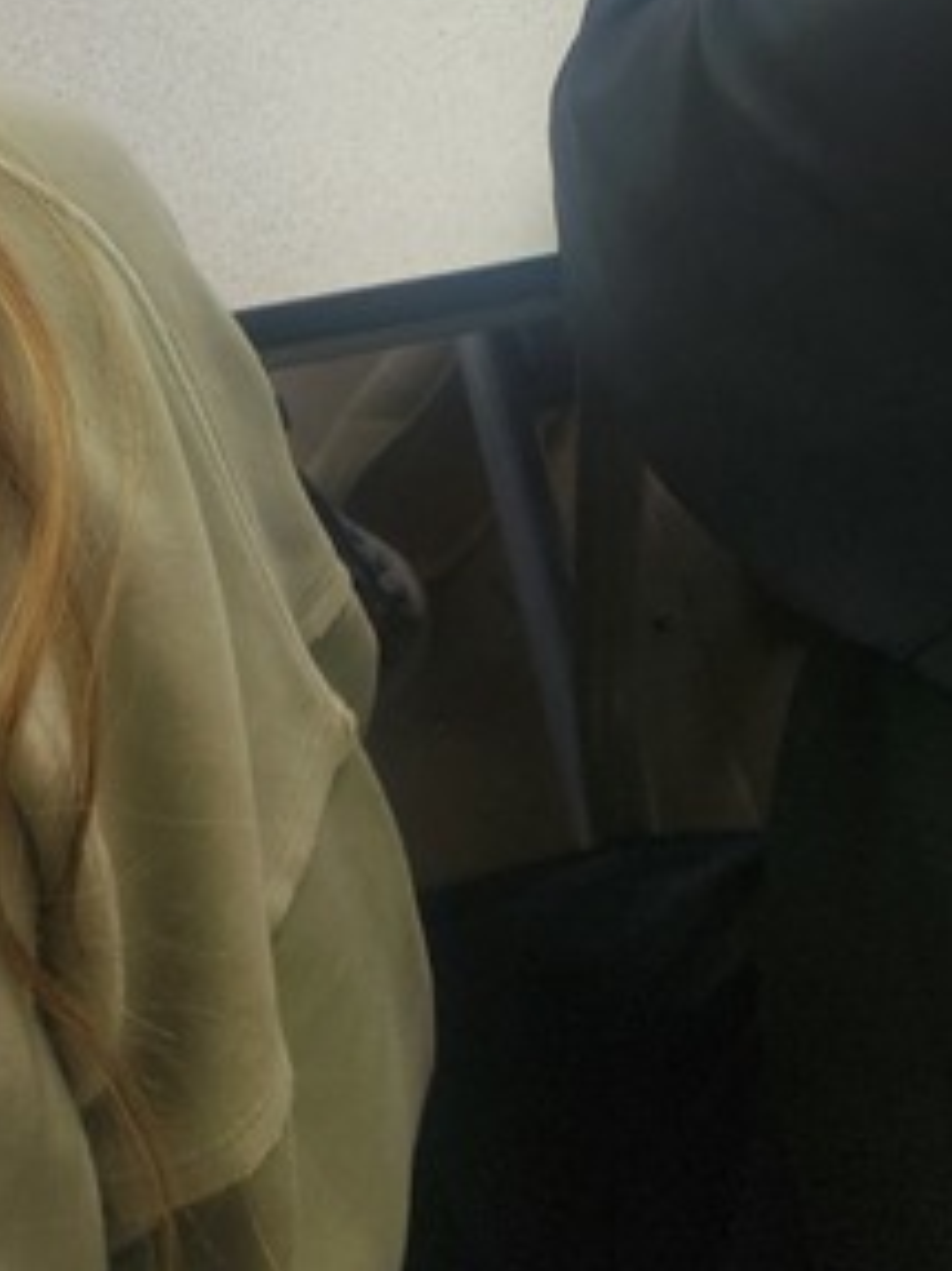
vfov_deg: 19.7
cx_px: 899
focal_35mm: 82
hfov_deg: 17.6
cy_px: -779
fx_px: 3009
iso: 64
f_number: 1.8
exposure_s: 1/120
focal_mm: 5.4
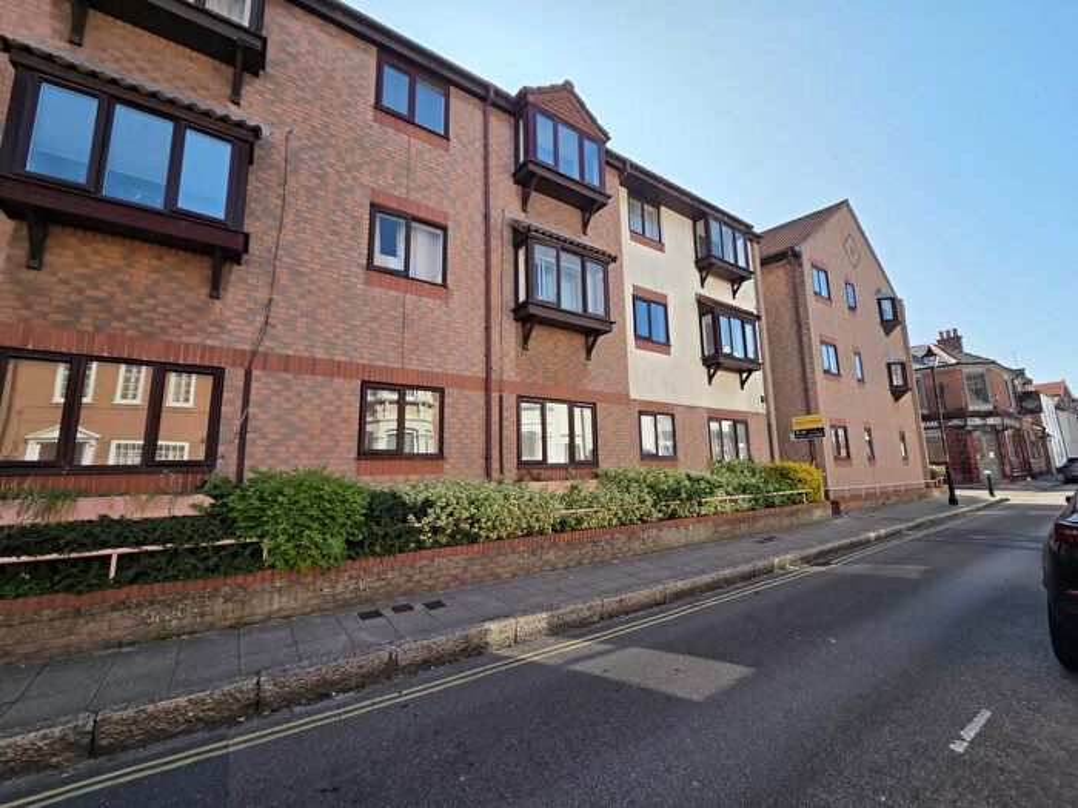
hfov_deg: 106.2
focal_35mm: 13
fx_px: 405
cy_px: 404
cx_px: 539
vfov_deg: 89.9
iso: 50
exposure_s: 1/1218
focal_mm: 2.2
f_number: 2.2
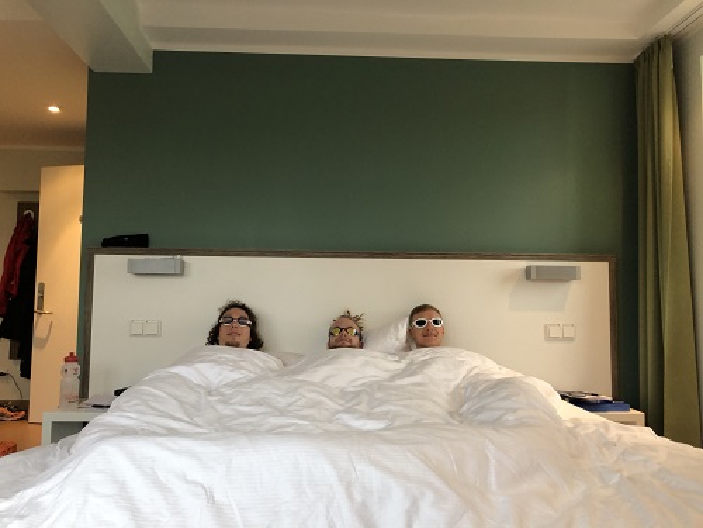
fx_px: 569
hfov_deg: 63.4
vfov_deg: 49.7
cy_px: 264
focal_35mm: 28
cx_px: 352
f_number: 1.8
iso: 125
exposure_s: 1/50
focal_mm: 4
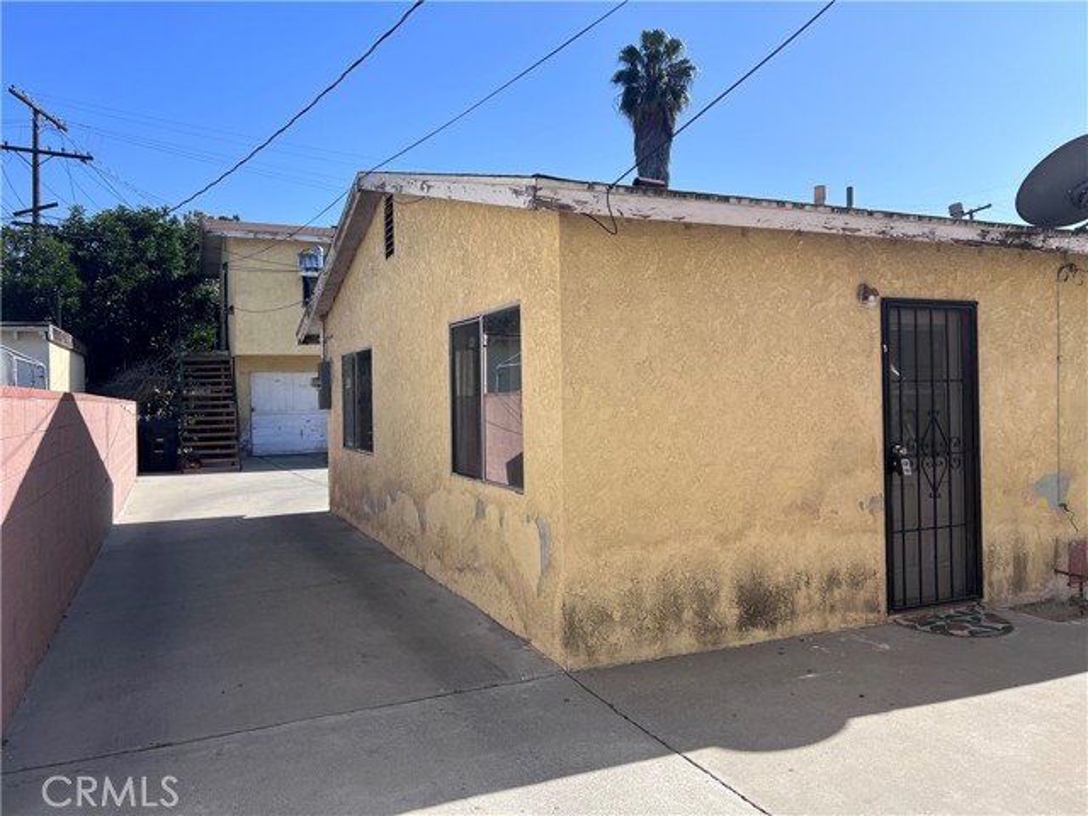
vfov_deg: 53.1
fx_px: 817
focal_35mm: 26
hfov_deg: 67.3
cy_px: 408
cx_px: 544
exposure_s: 1/3460
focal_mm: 5.7
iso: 50
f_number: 1.5
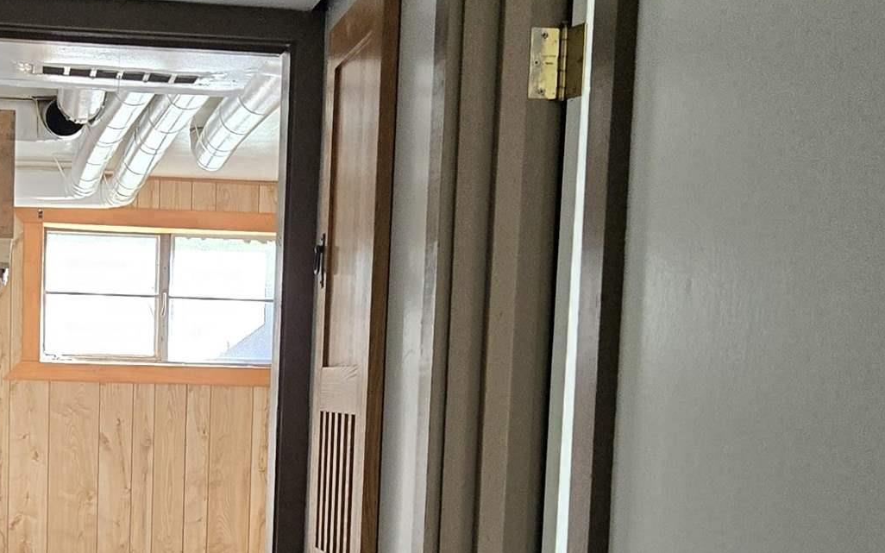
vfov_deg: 17.4
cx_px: 196
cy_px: 556
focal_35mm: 73
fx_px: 1761
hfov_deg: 27.7
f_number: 1.8
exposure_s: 1/180
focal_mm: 5.4
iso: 200
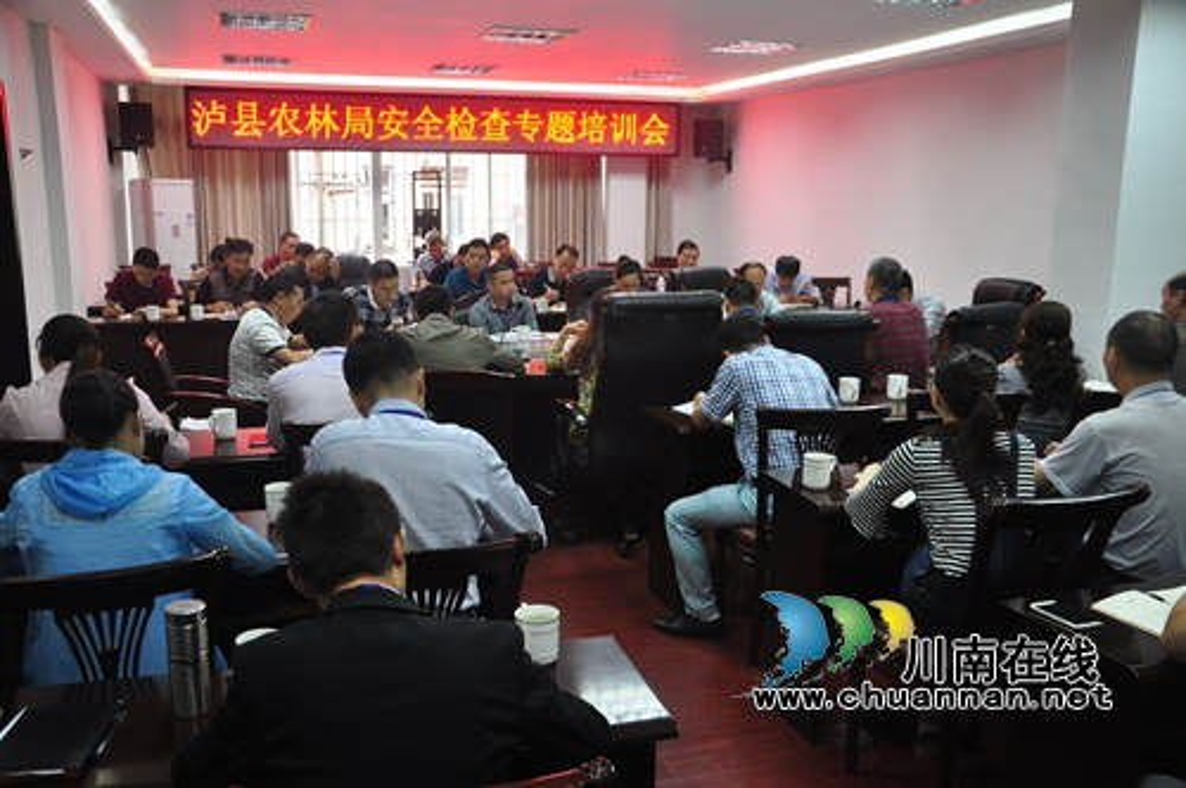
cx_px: 593
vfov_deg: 36.8
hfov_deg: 53.2
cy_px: 394
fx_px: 1184
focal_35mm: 36
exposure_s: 1/30
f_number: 3.8
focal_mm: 24
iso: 1100
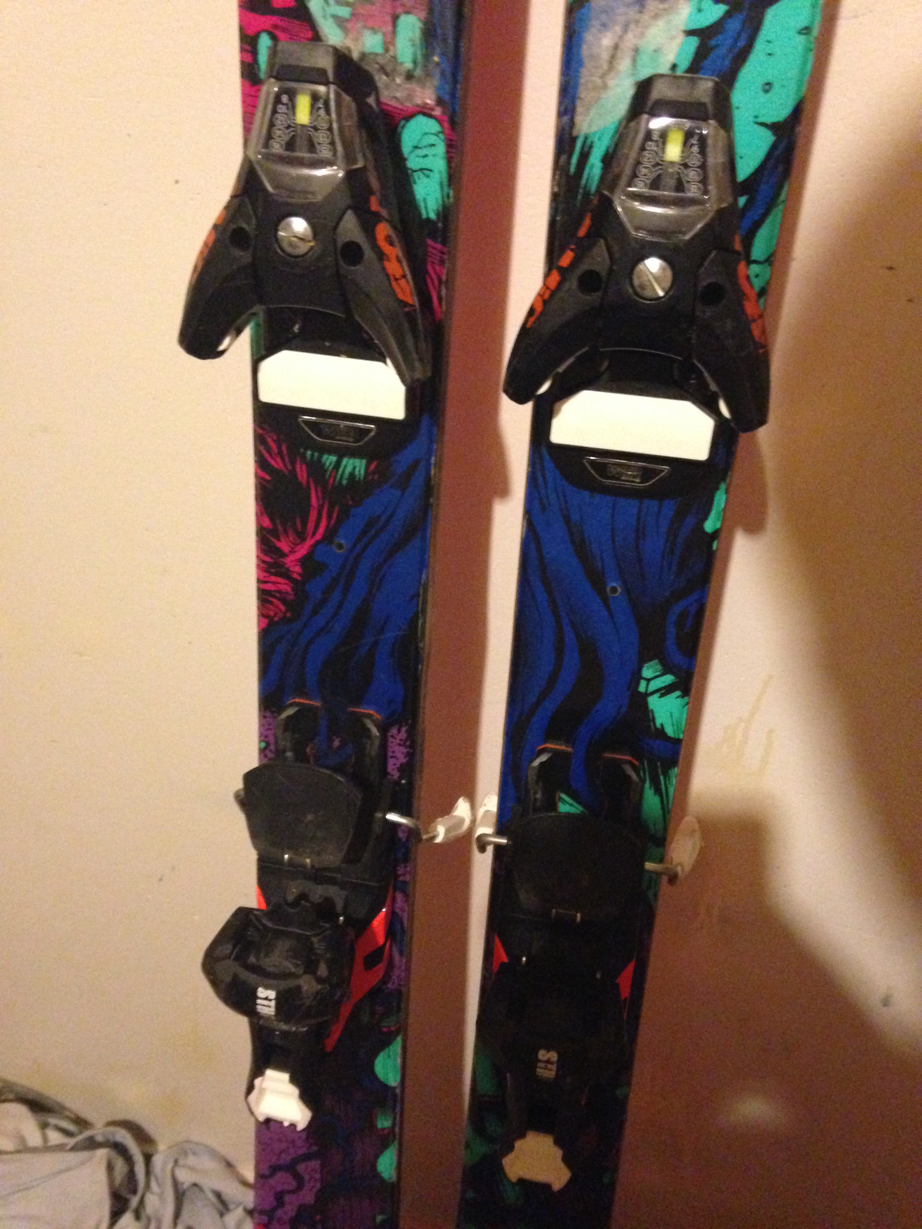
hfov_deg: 42.9
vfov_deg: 55.4
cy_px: 614
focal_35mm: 33
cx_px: 461
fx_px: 1172
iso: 800
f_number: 2.4
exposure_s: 1/15
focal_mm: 4.12
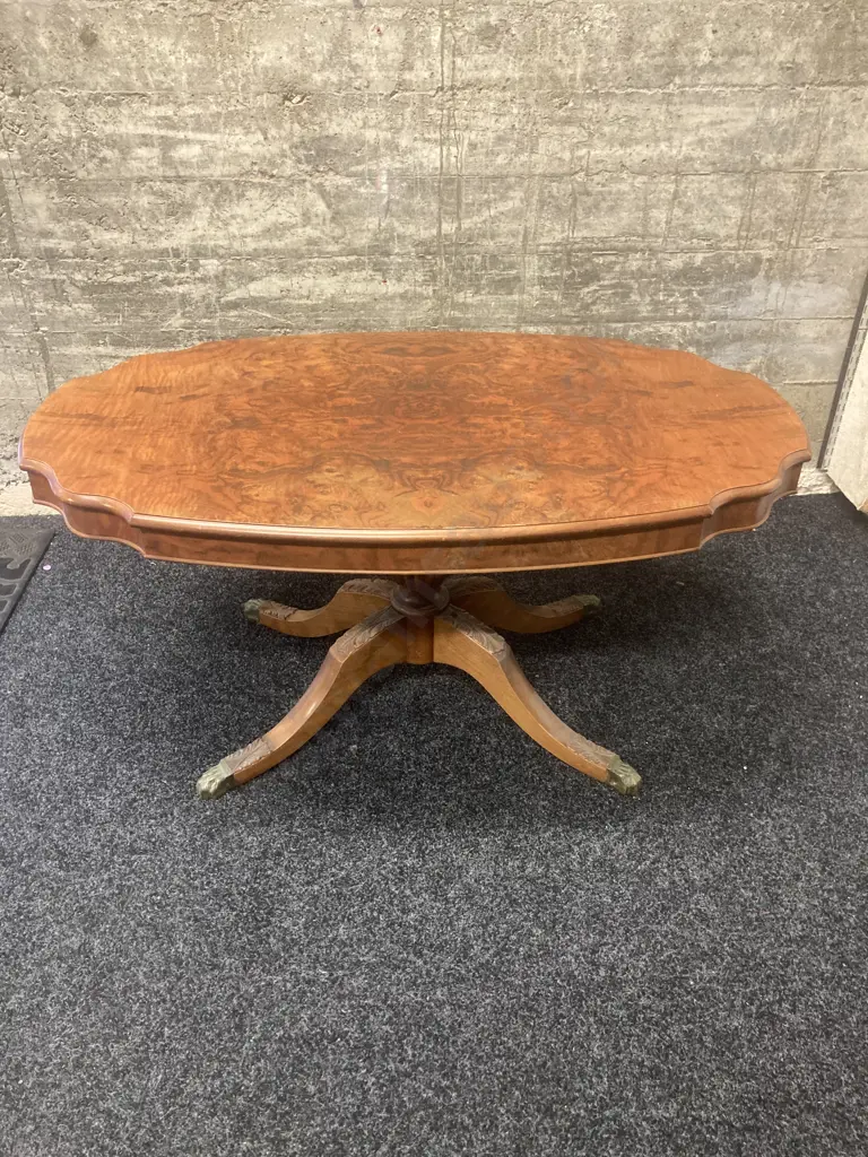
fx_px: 936
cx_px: 434
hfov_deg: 49.7
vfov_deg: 63.4
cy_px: 578
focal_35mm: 28
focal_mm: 3.99
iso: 320
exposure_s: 1/50
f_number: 1.8
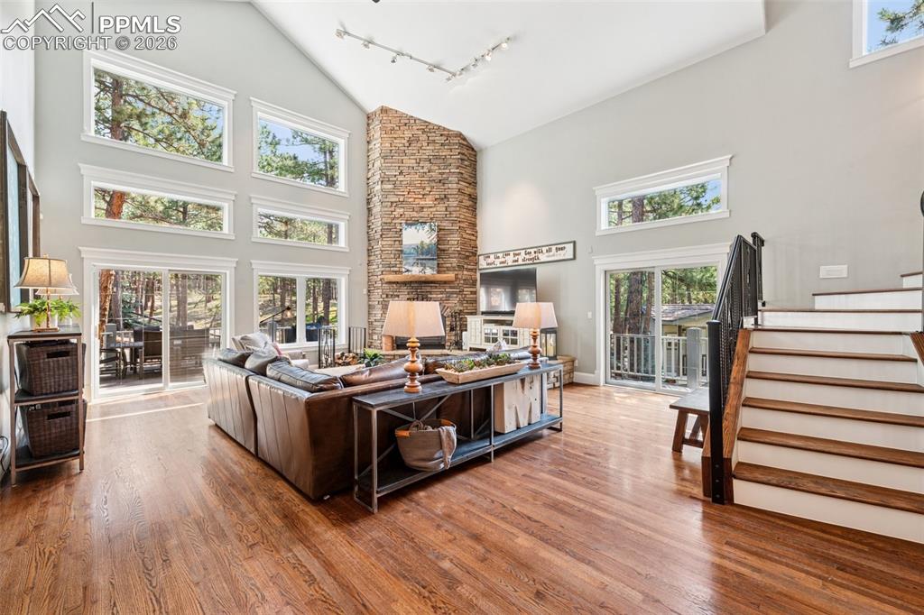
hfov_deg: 100.4
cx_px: 462
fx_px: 385
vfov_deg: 77.3
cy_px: 308
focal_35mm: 15
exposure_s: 1.3
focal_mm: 15
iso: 100
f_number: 11
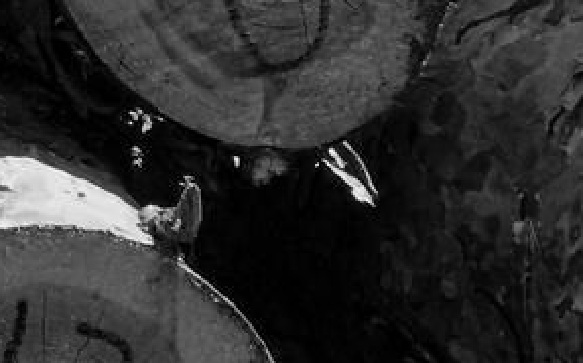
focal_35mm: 176
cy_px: 4
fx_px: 2795
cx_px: -311
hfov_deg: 11.4
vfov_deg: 7.4
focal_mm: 6.1
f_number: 3.4
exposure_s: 1/400
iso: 80
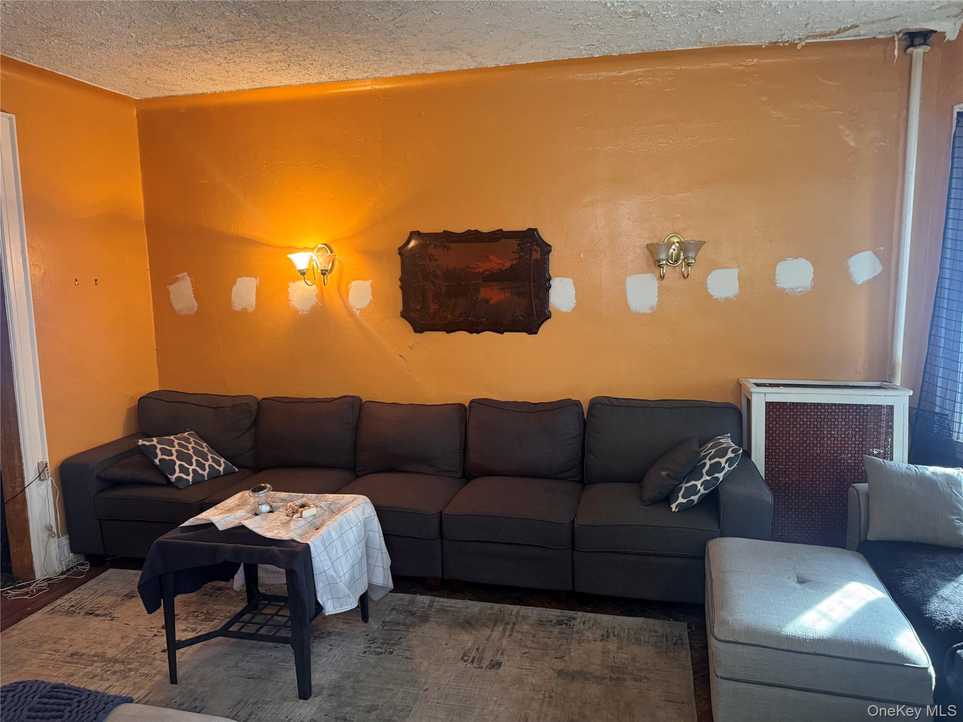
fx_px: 668
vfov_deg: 56.8
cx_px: 482
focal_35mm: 24
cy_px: 361
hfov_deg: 71.6
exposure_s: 1/60
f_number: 1.78
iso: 320
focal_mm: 6.76
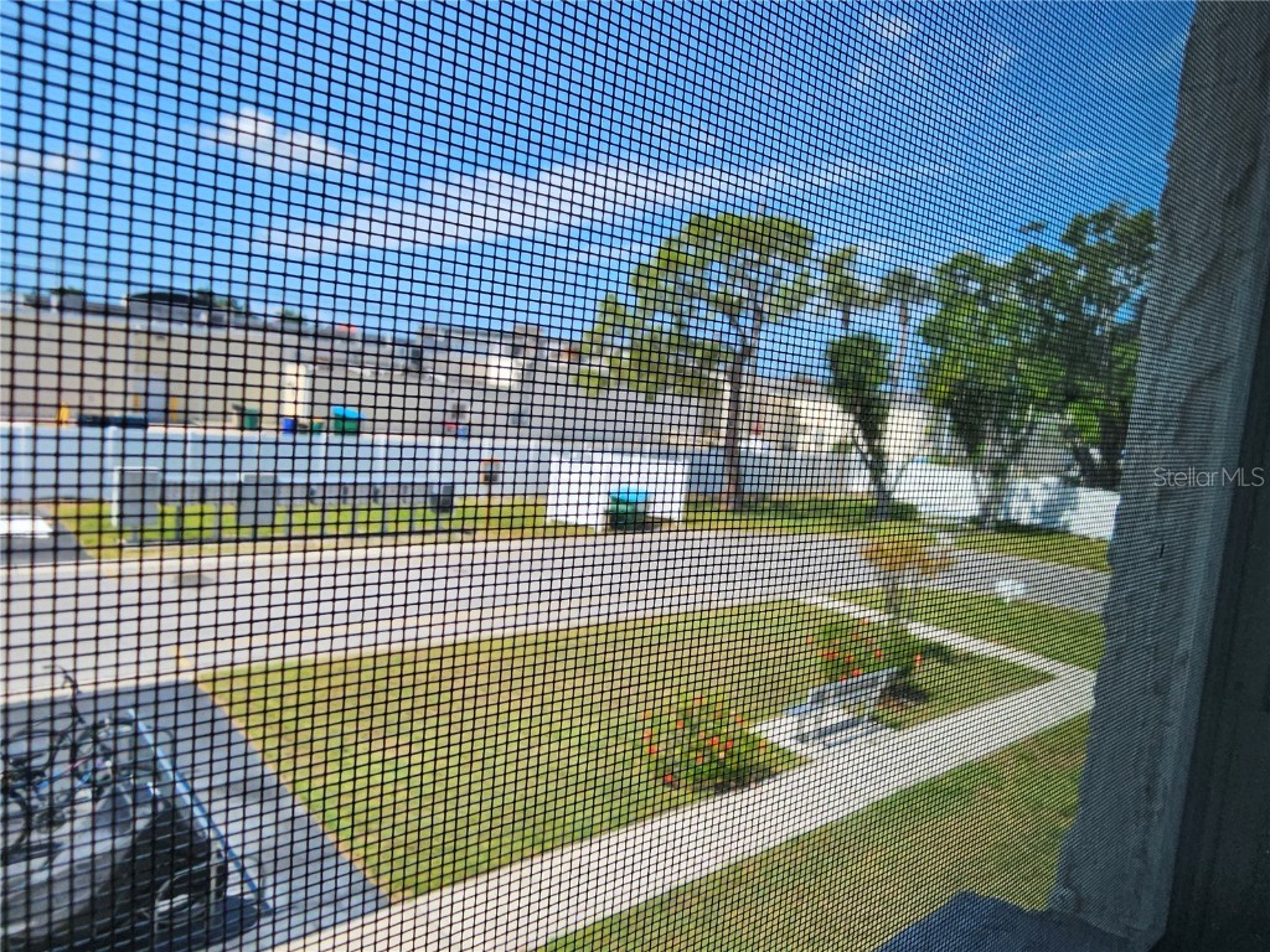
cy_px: 476
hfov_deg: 106.2
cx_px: 635
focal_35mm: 13
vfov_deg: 89.9
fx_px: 477
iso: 50
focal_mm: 2.2
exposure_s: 1/1318
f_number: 2.2
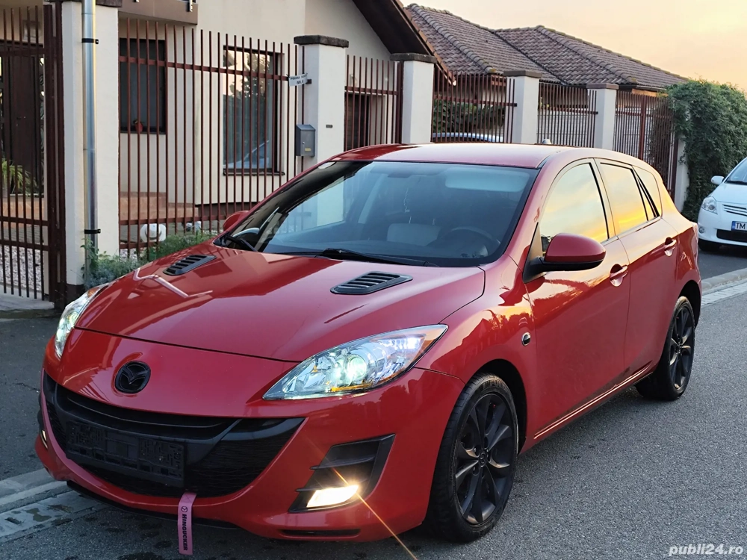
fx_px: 993
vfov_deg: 31.5
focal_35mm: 46
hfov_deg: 41.2
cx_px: 374
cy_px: 280
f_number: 1.65
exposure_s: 1/50
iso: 80
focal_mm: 6.19
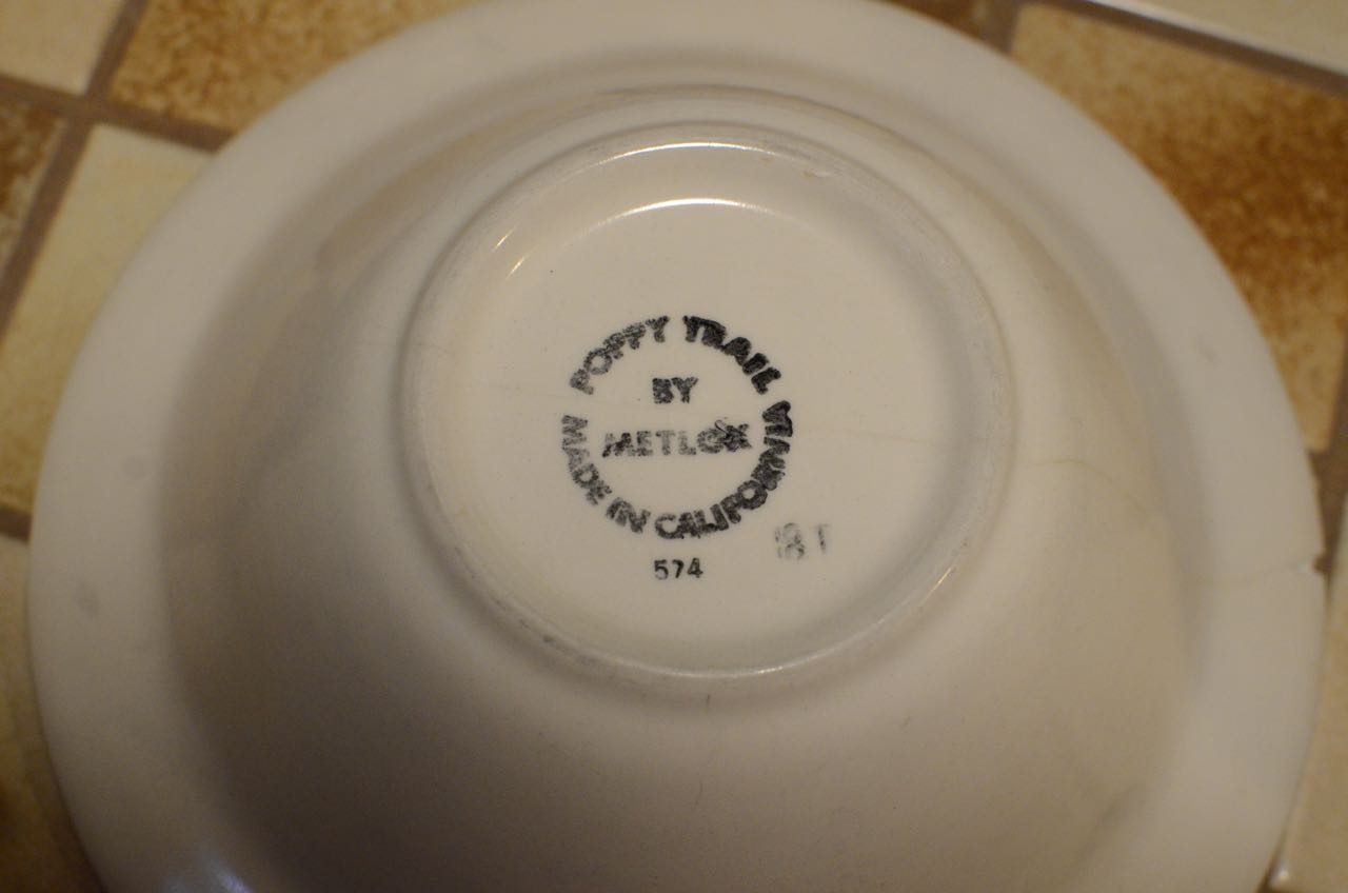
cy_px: 446
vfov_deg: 25.6
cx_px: 674
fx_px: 1962
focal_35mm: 52
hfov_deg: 37.9
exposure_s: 1/125
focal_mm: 35
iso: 2500
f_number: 5.6
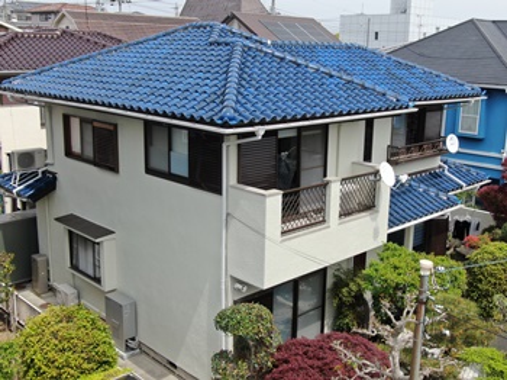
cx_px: 254
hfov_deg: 50.2
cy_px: 190
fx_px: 542
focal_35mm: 37
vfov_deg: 38.6
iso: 100
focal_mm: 6.35
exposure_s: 1/800
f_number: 3.4
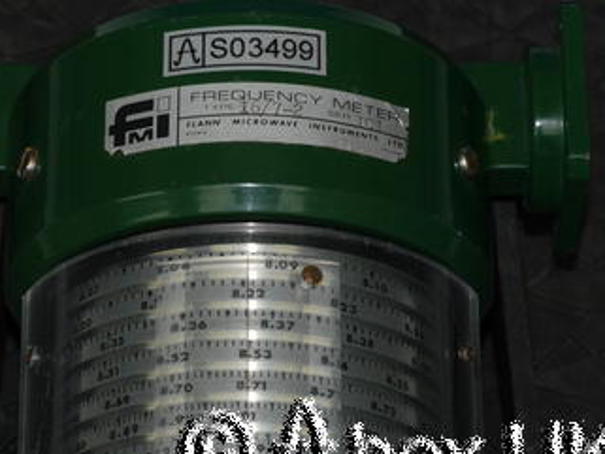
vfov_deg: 8.2
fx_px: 3182
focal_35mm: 182
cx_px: 258
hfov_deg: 10.9
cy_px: 222
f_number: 11
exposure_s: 1/60
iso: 400
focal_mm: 73
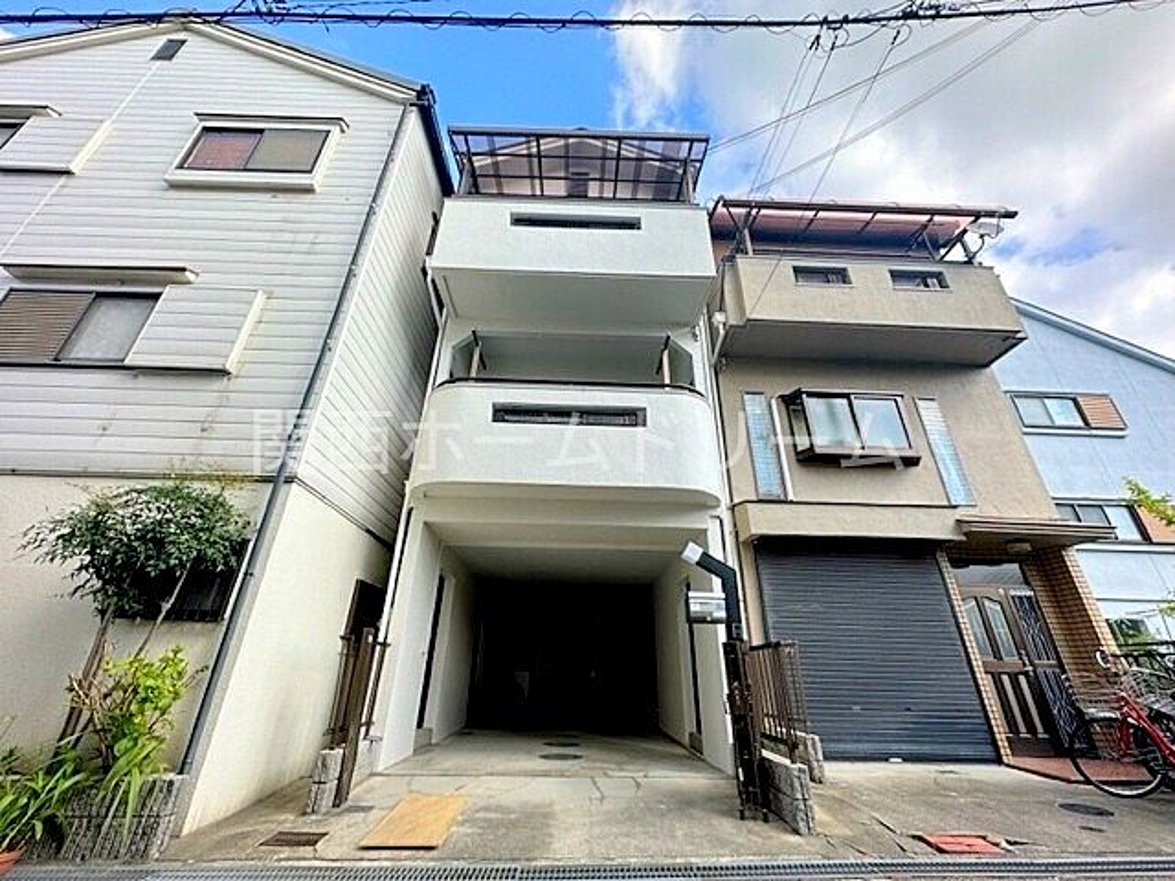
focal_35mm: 14
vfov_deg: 85.7
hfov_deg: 102.1
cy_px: 440
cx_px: 588
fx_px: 475
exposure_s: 1/759
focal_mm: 2.22
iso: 40
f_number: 2.2
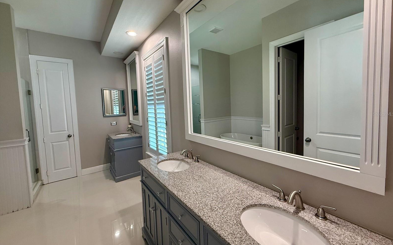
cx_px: 198
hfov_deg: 101.5
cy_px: 114
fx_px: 161
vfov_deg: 74.7
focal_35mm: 15
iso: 320
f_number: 2.2
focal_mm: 2.22
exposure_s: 1/120
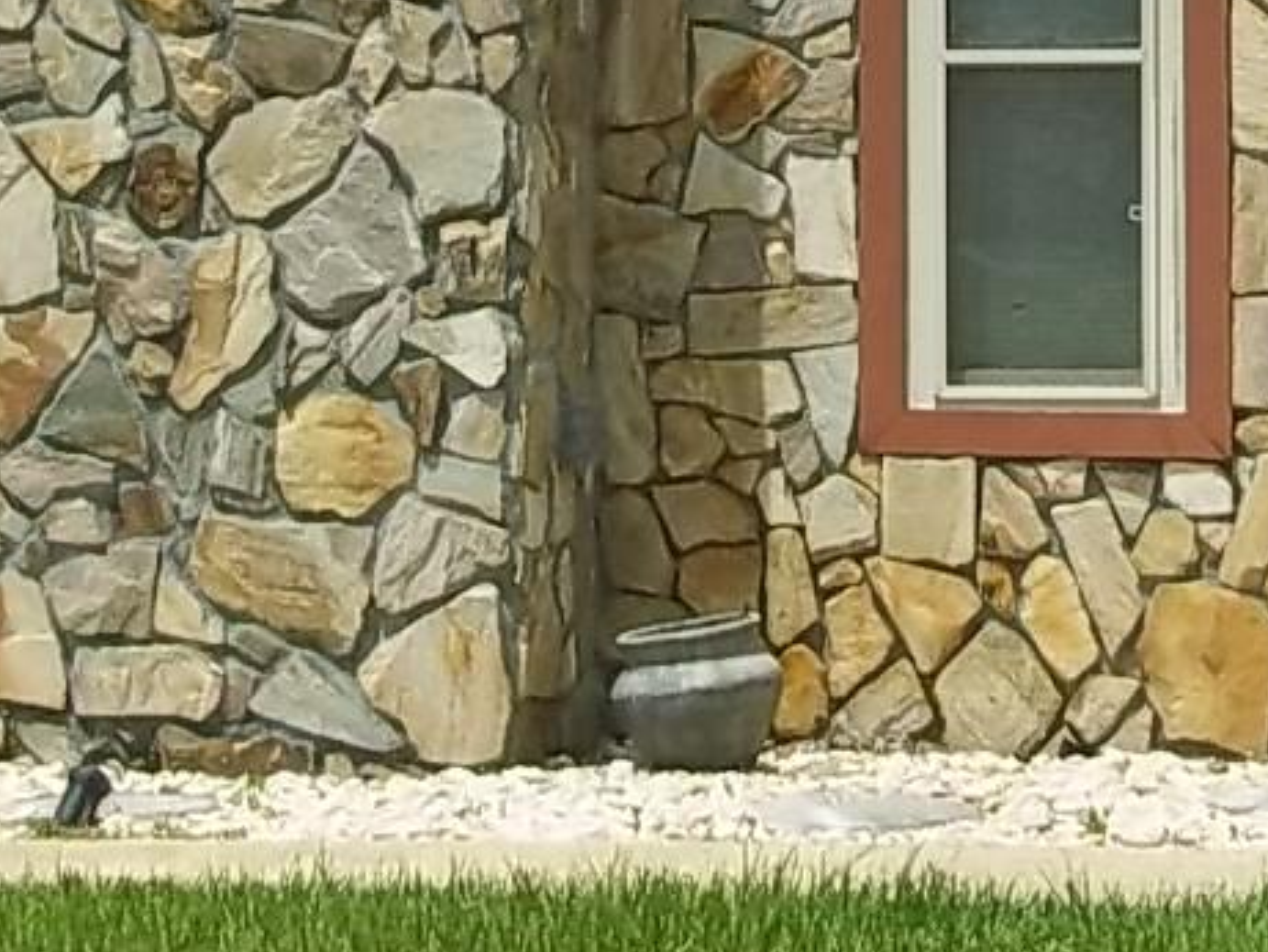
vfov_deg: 9.1
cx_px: 990
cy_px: -294
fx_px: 5862
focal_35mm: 160
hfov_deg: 12.3
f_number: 8
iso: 80
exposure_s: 1/250
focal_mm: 6.5
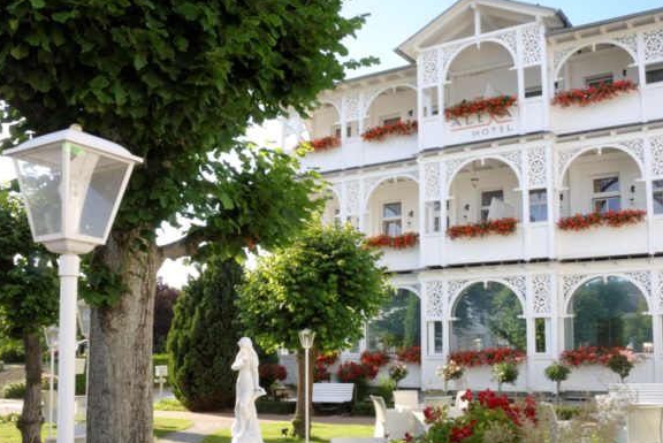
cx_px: 388
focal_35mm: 36
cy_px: 274
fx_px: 663
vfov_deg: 36.7
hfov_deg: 52.8
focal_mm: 18
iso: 400
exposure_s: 1/50
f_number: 22
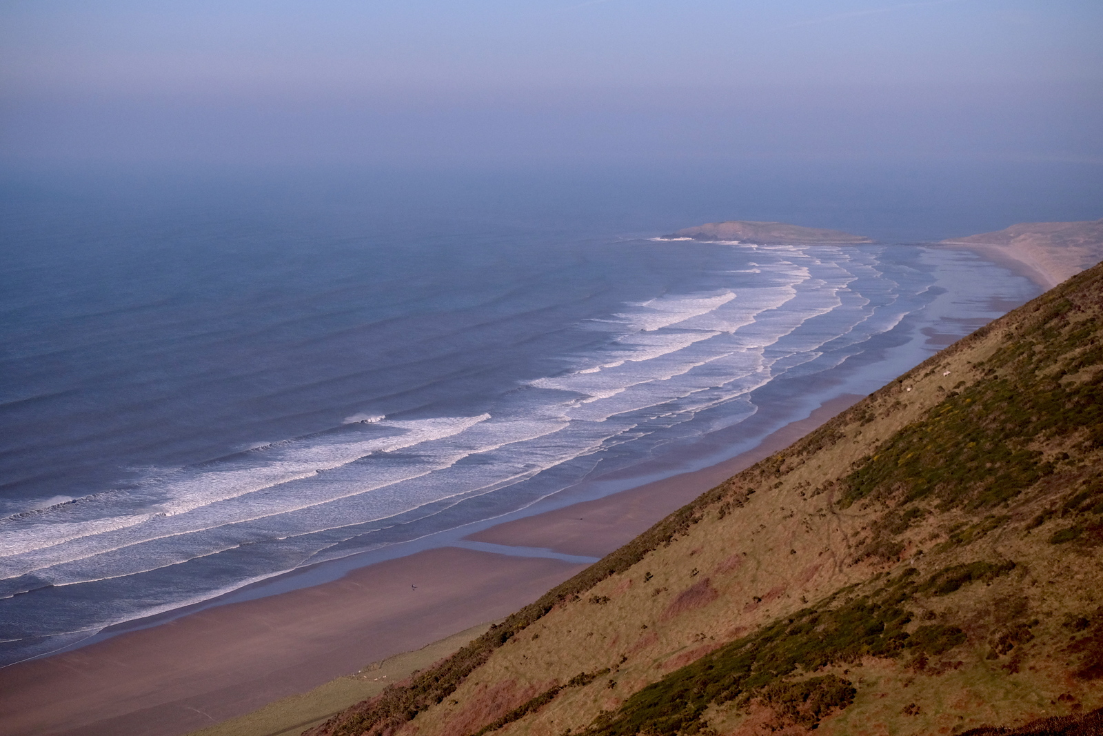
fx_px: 2298
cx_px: 552
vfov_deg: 18.2
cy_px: 368
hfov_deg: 27.0
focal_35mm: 75
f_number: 6.4
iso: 800
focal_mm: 50
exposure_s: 1/5800
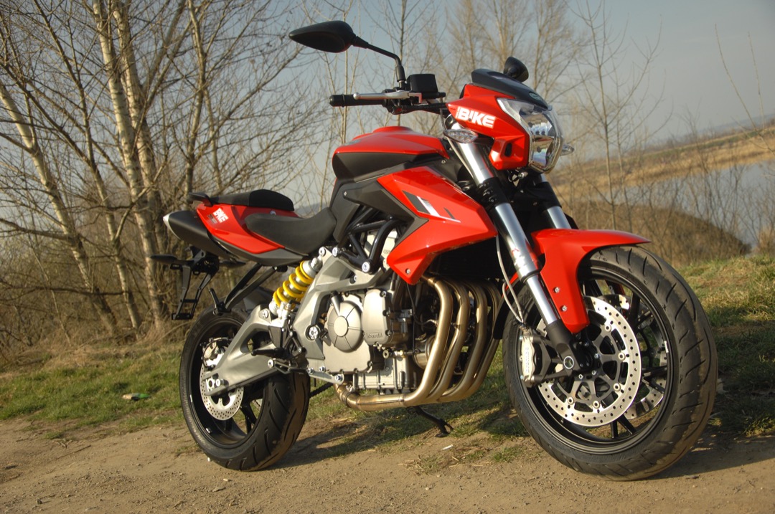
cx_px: 388
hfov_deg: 46.5
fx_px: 903
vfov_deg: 31.8
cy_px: 257
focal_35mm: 42
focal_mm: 28
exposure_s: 1/400
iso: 200
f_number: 4
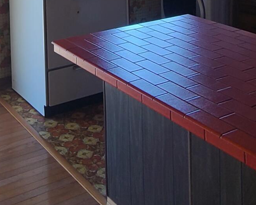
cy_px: -109
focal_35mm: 58
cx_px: 56
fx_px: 440
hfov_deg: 31.7
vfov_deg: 21.6
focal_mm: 2.2
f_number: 2.2
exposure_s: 1/117
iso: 100
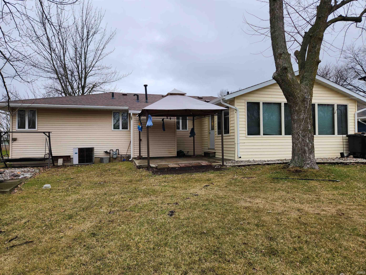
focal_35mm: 23
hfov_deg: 73.9
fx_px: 243
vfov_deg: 58.9
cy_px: 138
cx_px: 183
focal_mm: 5.4
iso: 25
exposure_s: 1/180
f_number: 1.8
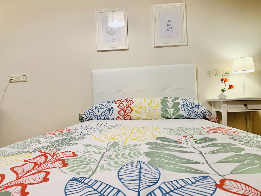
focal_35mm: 26
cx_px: 130
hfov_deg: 67.3
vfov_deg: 53.1
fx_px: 196
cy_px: 98
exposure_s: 1/50
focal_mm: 4.25
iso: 64
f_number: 1.8
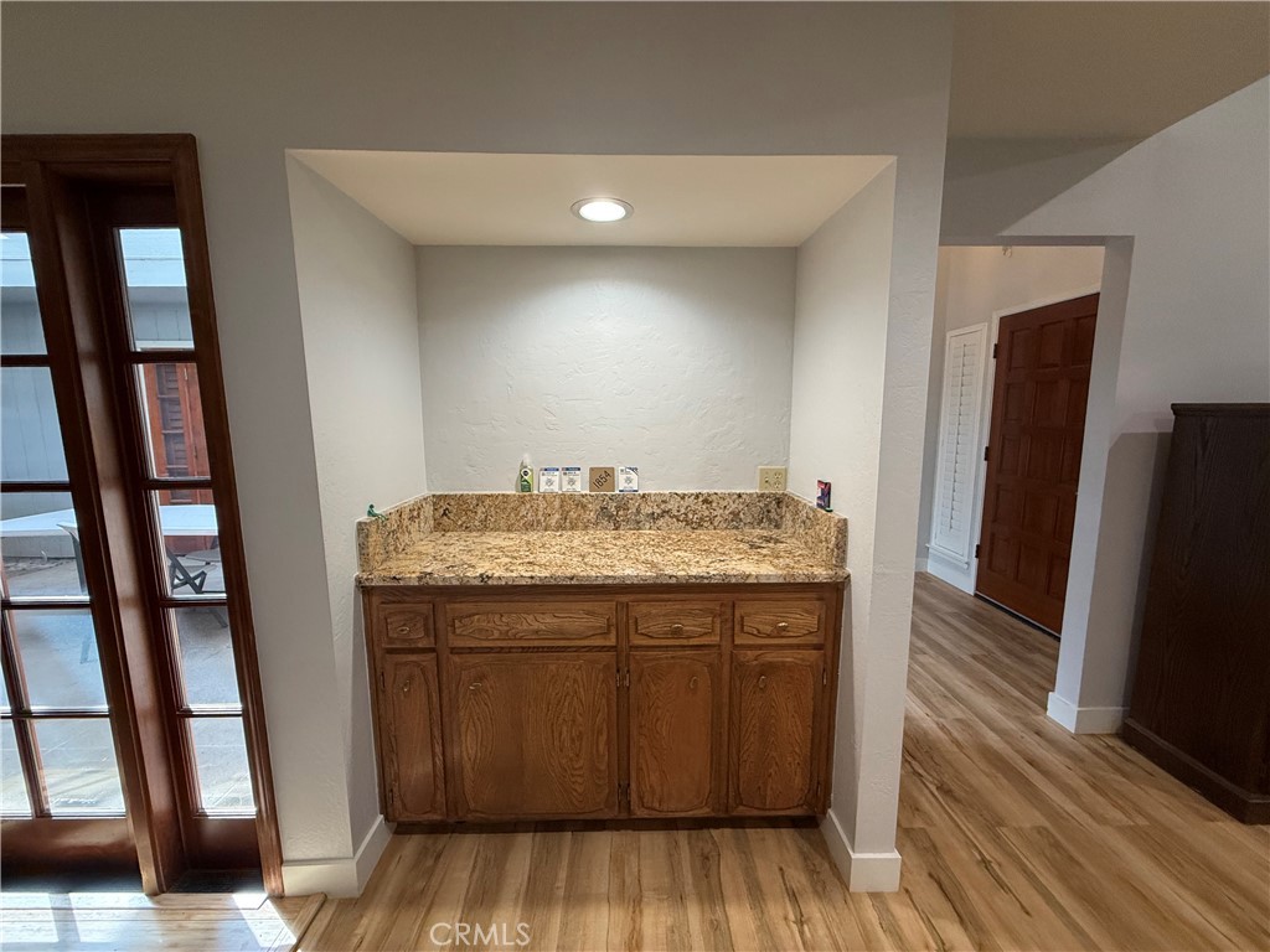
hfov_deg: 102.1
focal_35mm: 14
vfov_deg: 85.7
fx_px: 514
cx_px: 635
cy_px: 476
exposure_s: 1/120
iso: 250
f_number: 2.2
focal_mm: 2.22
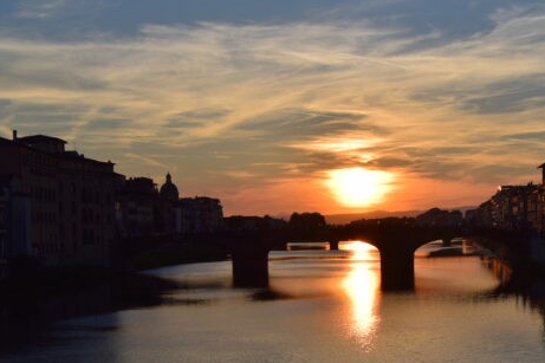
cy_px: 286
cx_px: 349
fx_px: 984
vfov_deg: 20.7
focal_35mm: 65
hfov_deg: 30.8
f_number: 11
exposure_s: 1/500
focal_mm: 26
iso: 220
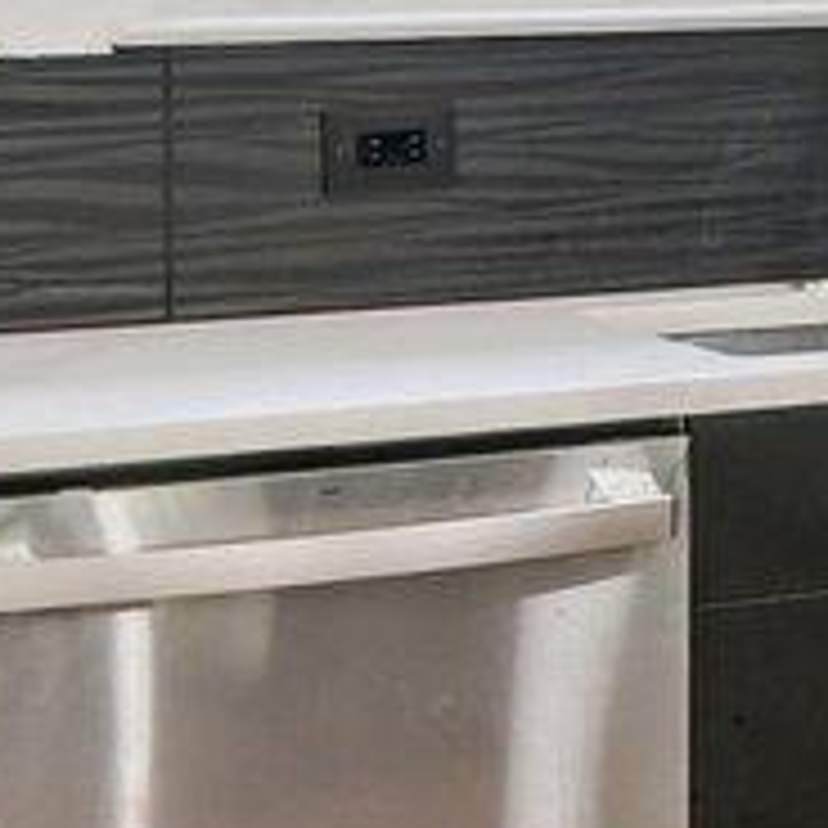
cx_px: 1665
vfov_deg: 11.9
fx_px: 3843
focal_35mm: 142
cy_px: -286
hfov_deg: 11.1
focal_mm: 10
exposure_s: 1/60
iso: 400
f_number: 8
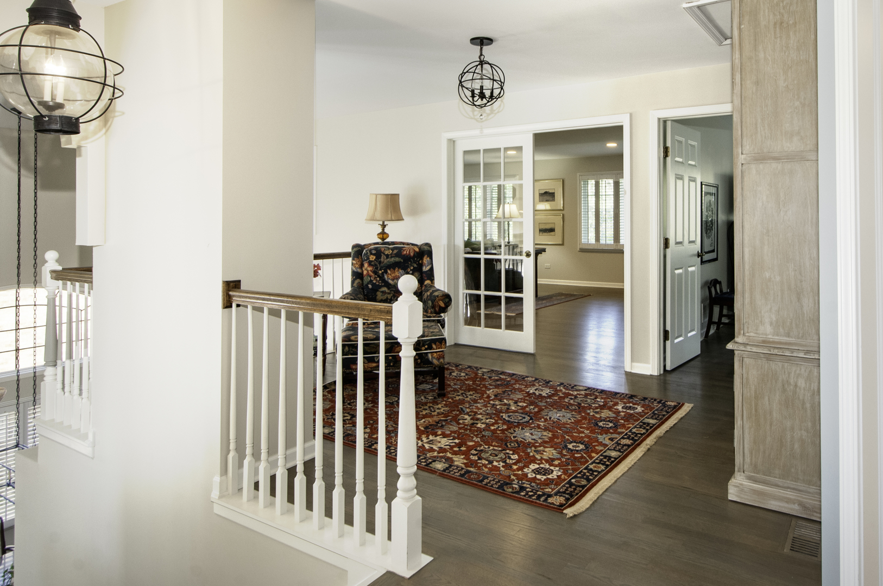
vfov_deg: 67.2
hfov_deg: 90.1
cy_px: 293
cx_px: 442
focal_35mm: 18
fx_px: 441
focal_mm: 12
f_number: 9
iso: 640
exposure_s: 1/160
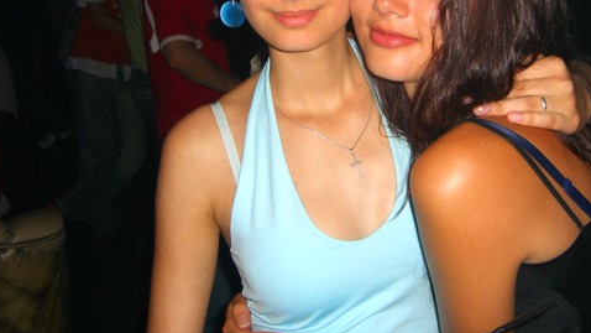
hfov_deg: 39.6
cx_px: 364
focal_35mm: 52
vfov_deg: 22.8
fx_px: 815
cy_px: 71
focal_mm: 7.9
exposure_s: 1/60
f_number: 2.8
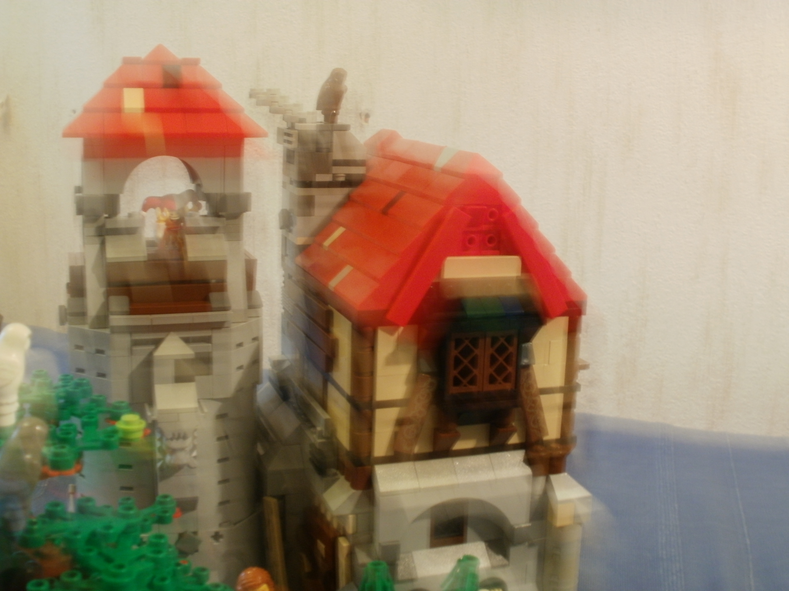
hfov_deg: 42.9
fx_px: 1003
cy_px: 296
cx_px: 394
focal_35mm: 44
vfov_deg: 32.9
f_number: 4
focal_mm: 7.7
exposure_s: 1/2
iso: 125
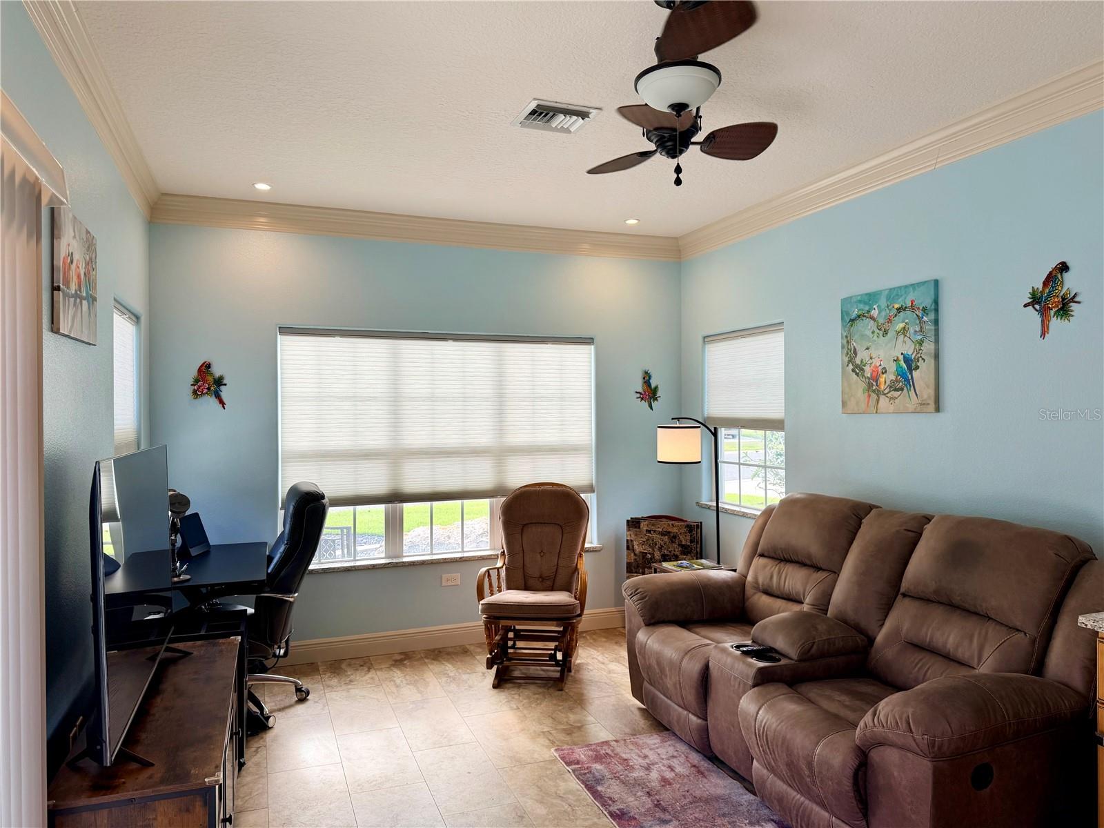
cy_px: 414
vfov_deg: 56.8
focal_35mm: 24
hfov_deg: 71.6
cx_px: 552
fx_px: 765
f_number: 1.78
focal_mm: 6.76
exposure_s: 1/235
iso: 64
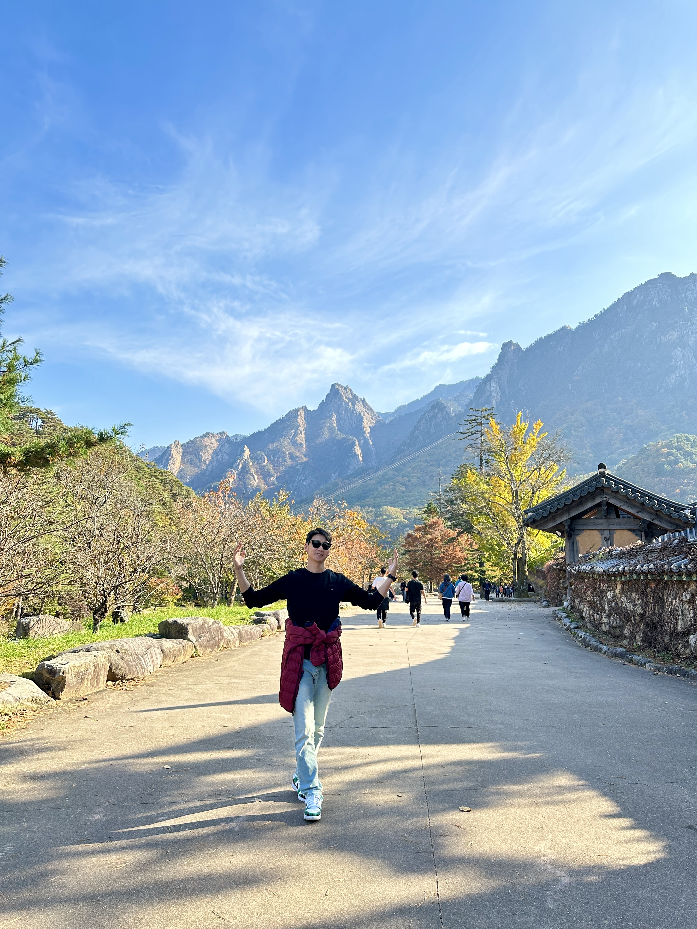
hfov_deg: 56.8
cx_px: 348
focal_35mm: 24
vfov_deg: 71.6
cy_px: 464
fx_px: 644
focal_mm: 6.86
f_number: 1.78
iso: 80
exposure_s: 1/745
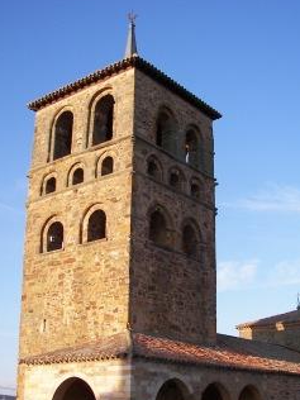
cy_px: 252
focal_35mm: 51
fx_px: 589
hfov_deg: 28.5
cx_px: 166
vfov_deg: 37.3
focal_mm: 6
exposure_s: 1/320
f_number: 2.8
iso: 50
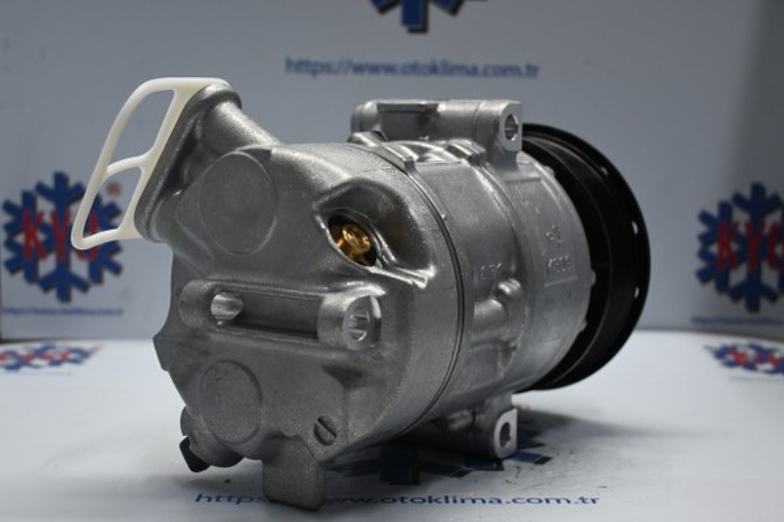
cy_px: 261
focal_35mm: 52
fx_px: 1143
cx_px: 392
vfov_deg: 25.8
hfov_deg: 37.9
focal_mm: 35
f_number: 5.3
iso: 640
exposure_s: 1/60
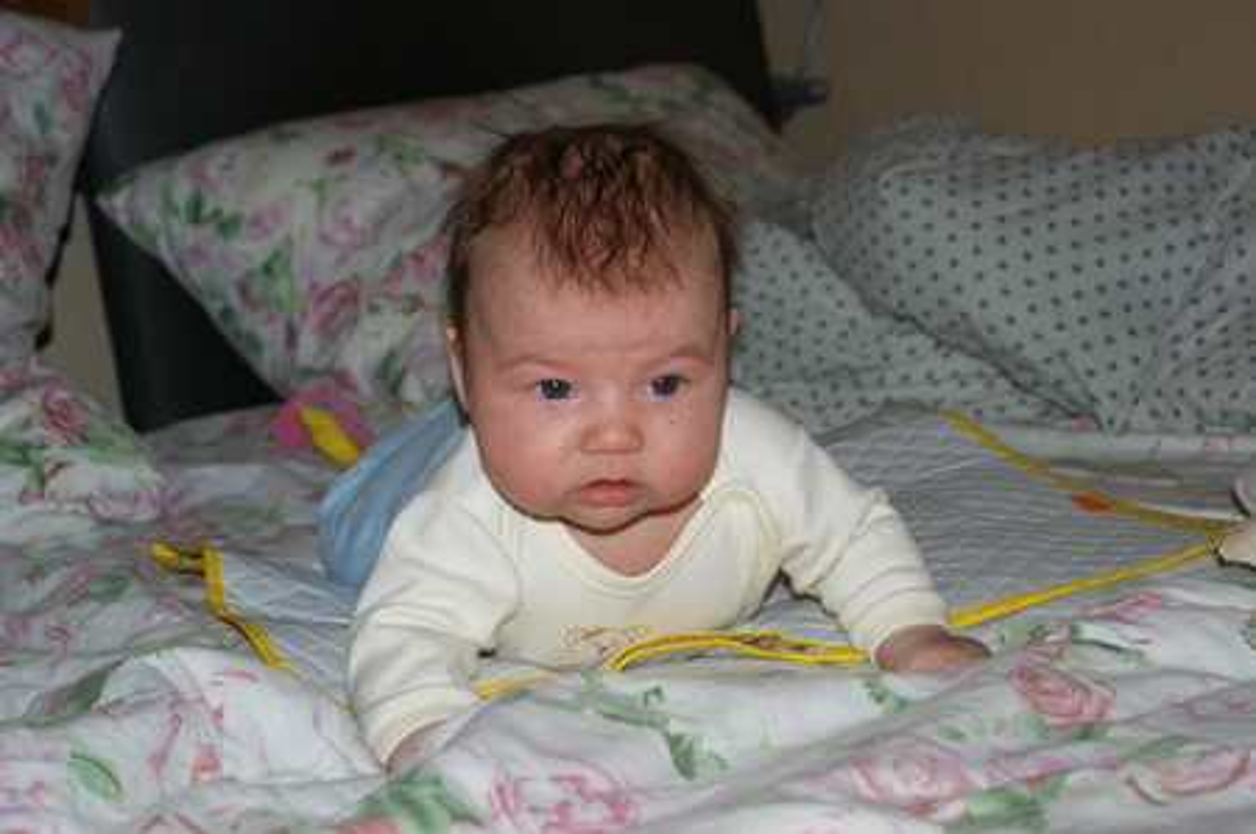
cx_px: 628
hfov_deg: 29.9
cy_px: 417
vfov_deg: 20.1
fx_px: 2352
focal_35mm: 68
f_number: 5.6
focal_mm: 45
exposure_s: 1/60
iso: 400
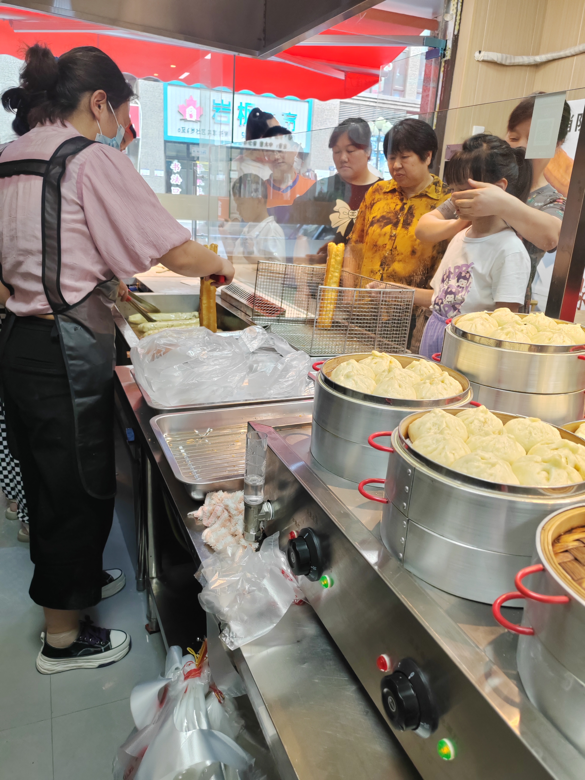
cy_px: 390
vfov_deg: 65.3
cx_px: 292
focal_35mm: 27
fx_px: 608
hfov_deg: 51.4
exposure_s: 1/100
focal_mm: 5.52
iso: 500
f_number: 1.9
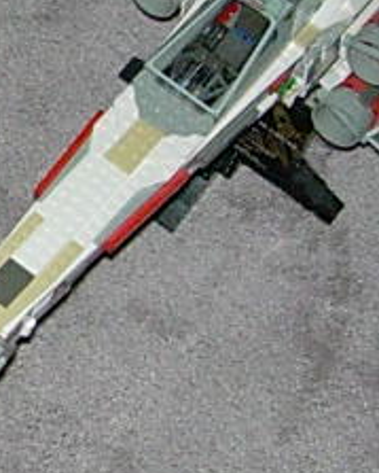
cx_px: -398
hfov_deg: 8.6
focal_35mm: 170
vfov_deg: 11.3
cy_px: 112
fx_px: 2379
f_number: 2.8
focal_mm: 7.8
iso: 400
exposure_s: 1/64
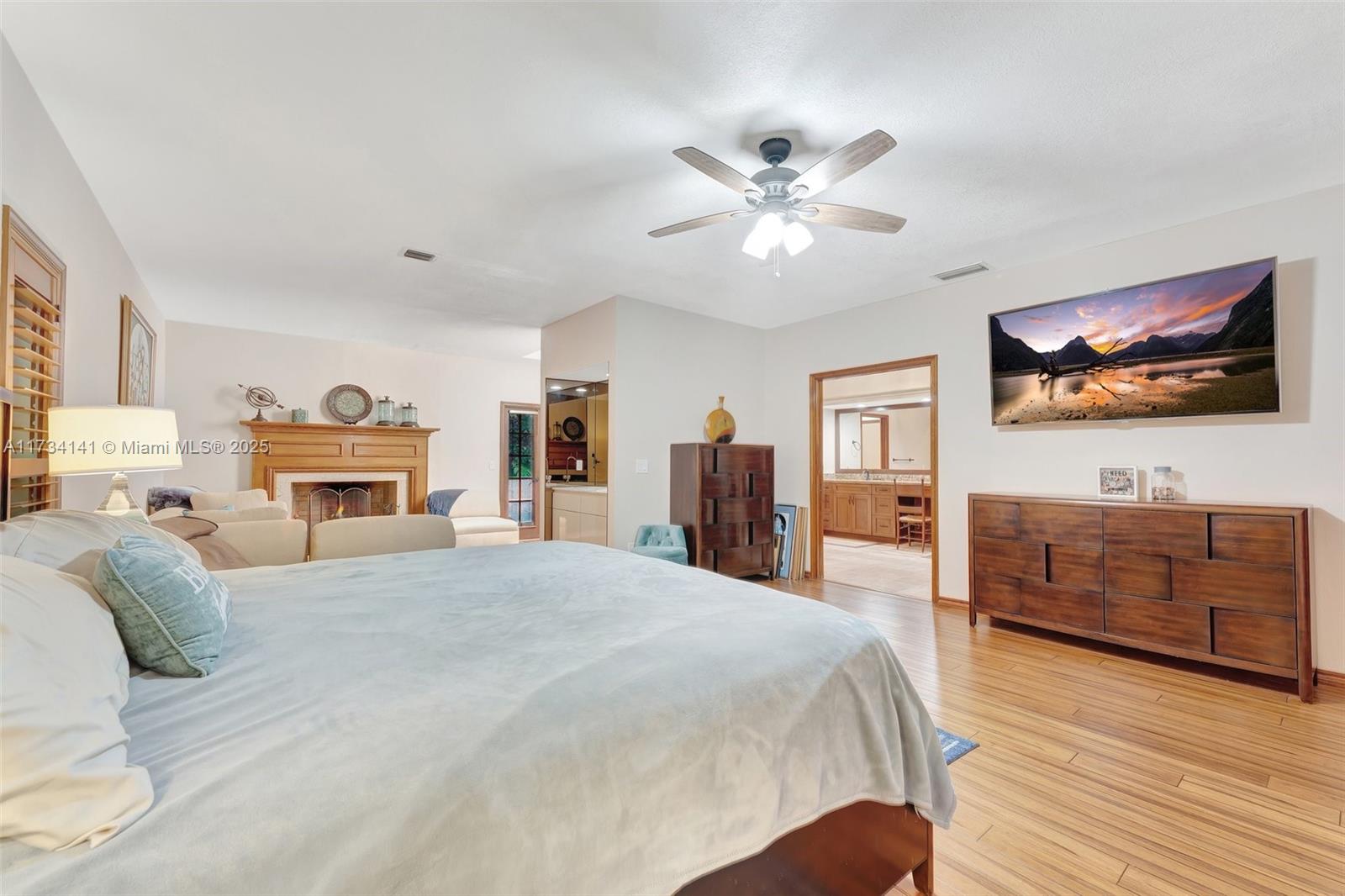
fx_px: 523
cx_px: 672
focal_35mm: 14
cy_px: 448
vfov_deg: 81.2
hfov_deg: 104.3
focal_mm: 14
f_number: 8
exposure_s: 1/2
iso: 500
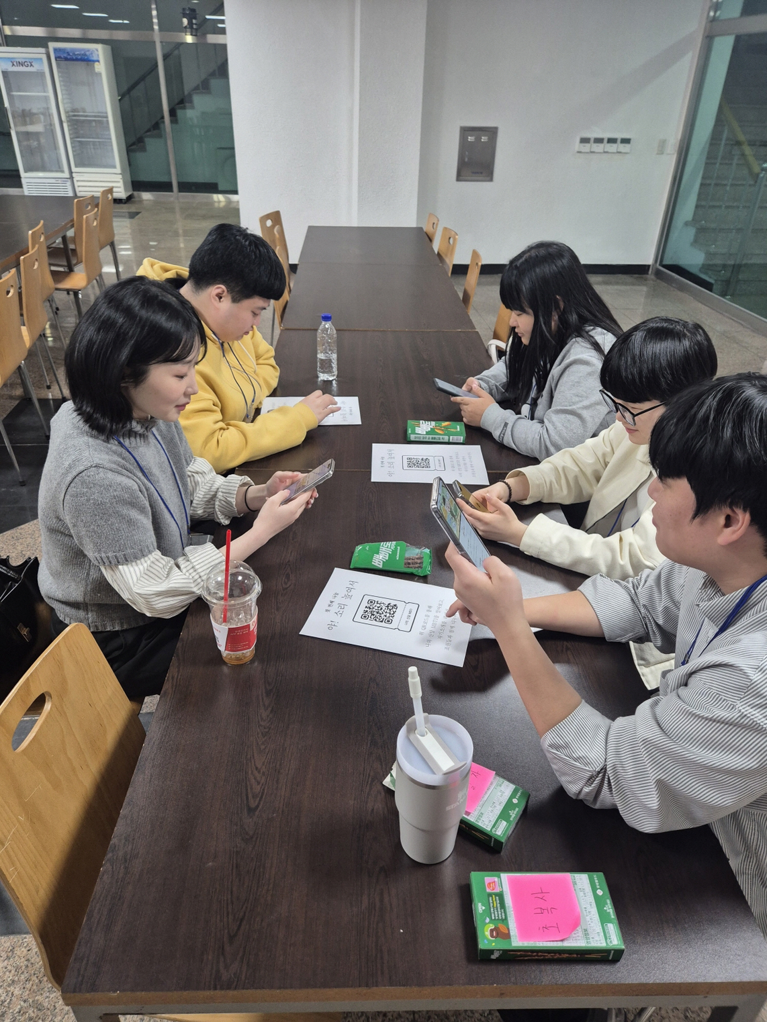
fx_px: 679
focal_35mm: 23
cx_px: 384
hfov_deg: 58.9
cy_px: 511
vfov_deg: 73.9
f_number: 1.8
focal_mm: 5.4
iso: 320
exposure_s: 1/120
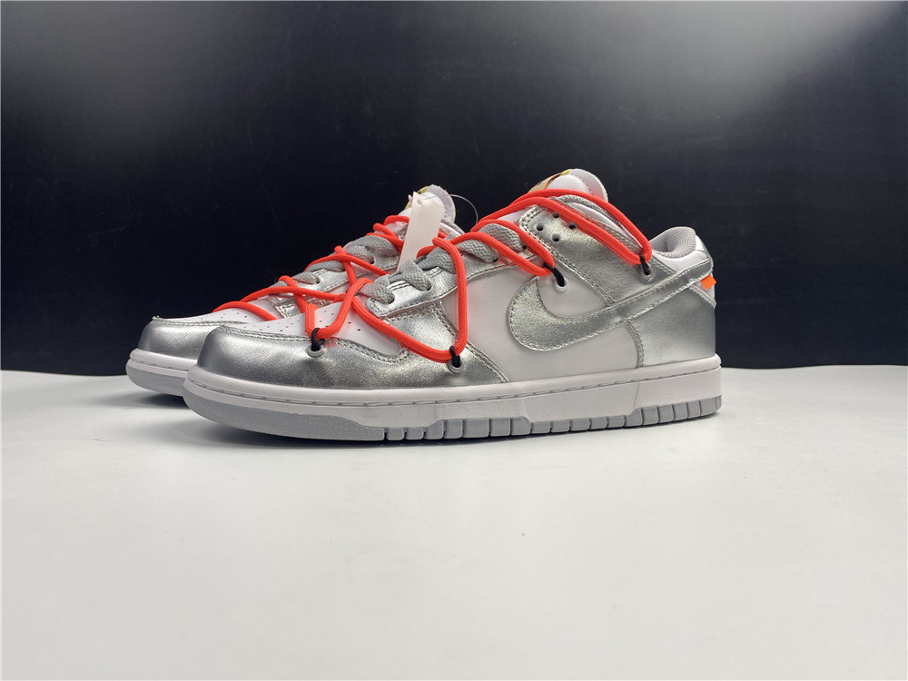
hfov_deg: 67.3
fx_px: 682
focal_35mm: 26
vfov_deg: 53.1
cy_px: 340
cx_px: 454
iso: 40
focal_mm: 4.25
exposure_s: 1/100
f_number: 1.8
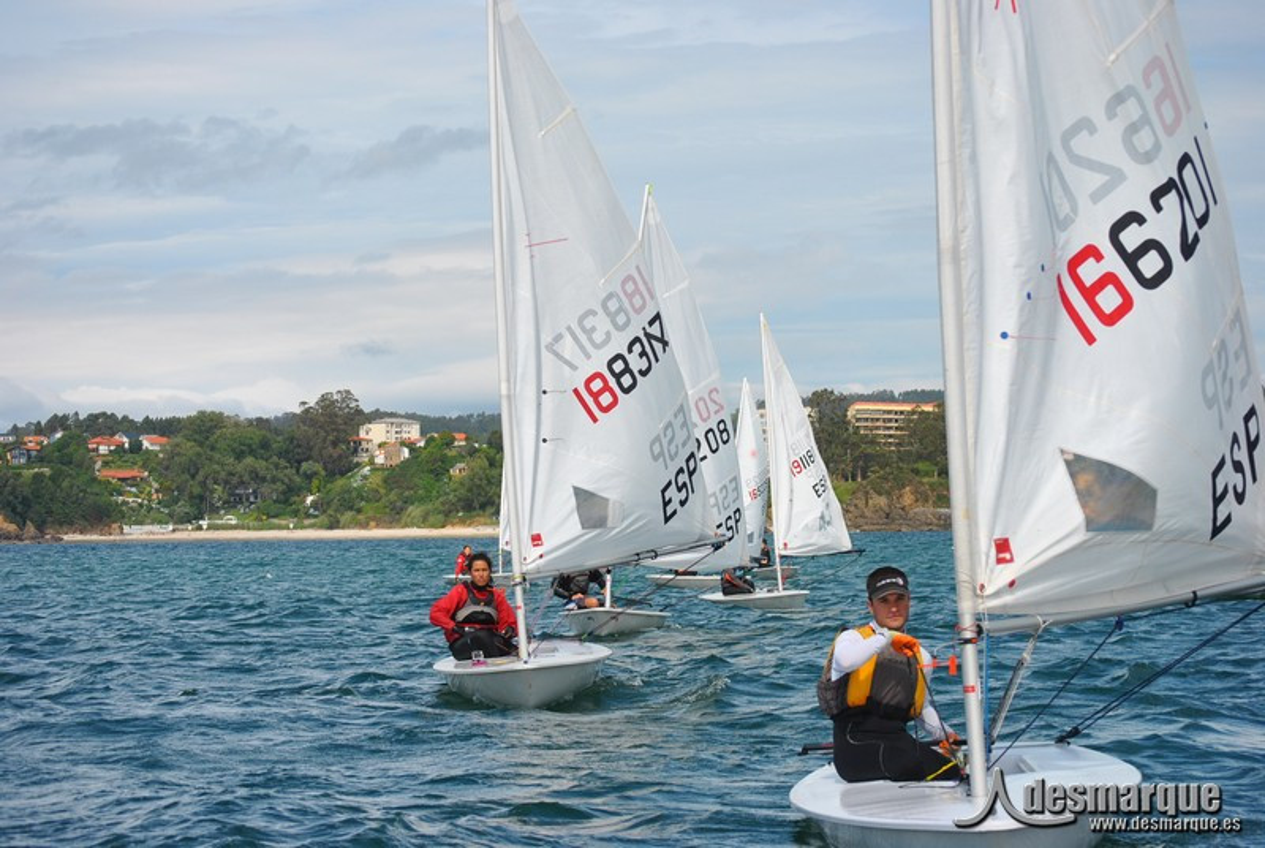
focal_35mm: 93
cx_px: 632
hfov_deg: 21.9
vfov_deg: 14.8
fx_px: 3273
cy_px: 424
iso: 100
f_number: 6.3
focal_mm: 62
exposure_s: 1/640
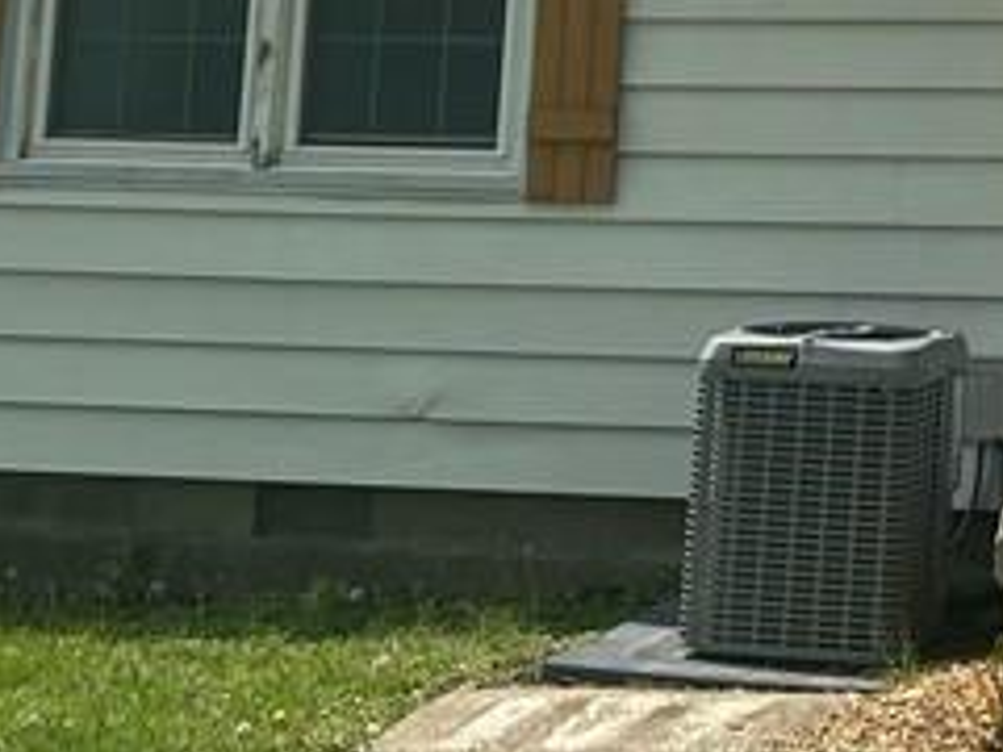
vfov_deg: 12.4
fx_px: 3216
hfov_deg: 16.5
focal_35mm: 111
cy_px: -510
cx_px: 1387
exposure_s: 1/7463
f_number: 1.5
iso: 50
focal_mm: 5.7
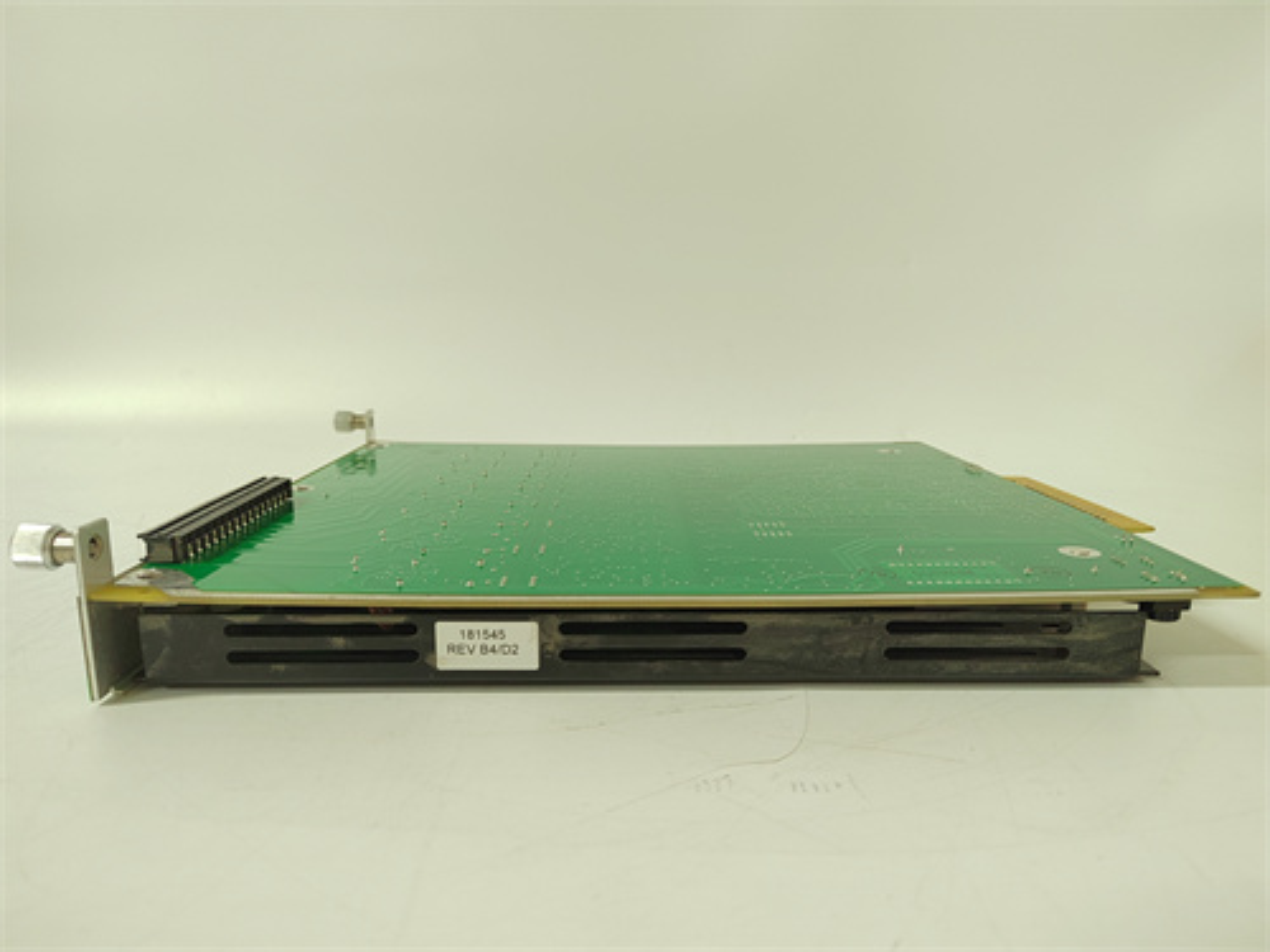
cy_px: 476
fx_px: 844
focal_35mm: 23
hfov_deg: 73.9
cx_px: 635
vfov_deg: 58.9
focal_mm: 5.52
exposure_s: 1/60
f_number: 1.9
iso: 1606
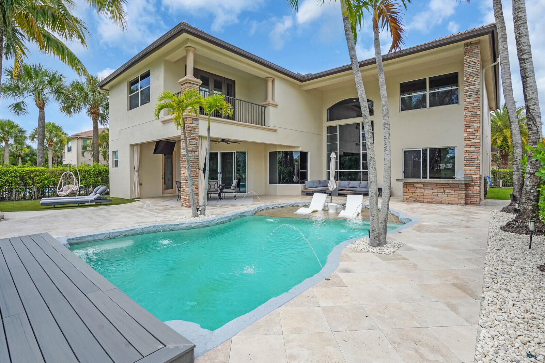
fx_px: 242
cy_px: 182
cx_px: 272
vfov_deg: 73.7
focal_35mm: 16
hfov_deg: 96.7
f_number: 8
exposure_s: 1/1000
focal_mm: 16
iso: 800
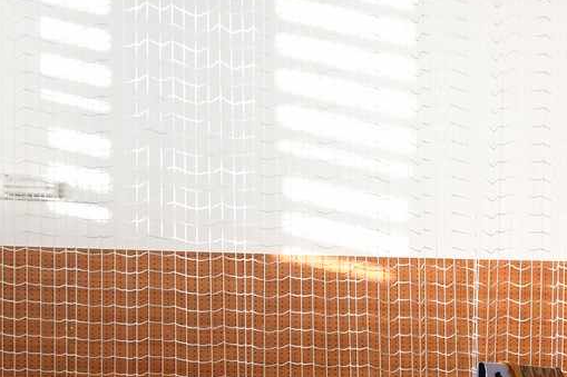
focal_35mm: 236
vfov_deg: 5.8
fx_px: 3716
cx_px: 675
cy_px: 581
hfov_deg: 8.6
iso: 800
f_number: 4.8
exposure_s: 1/200
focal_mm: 50
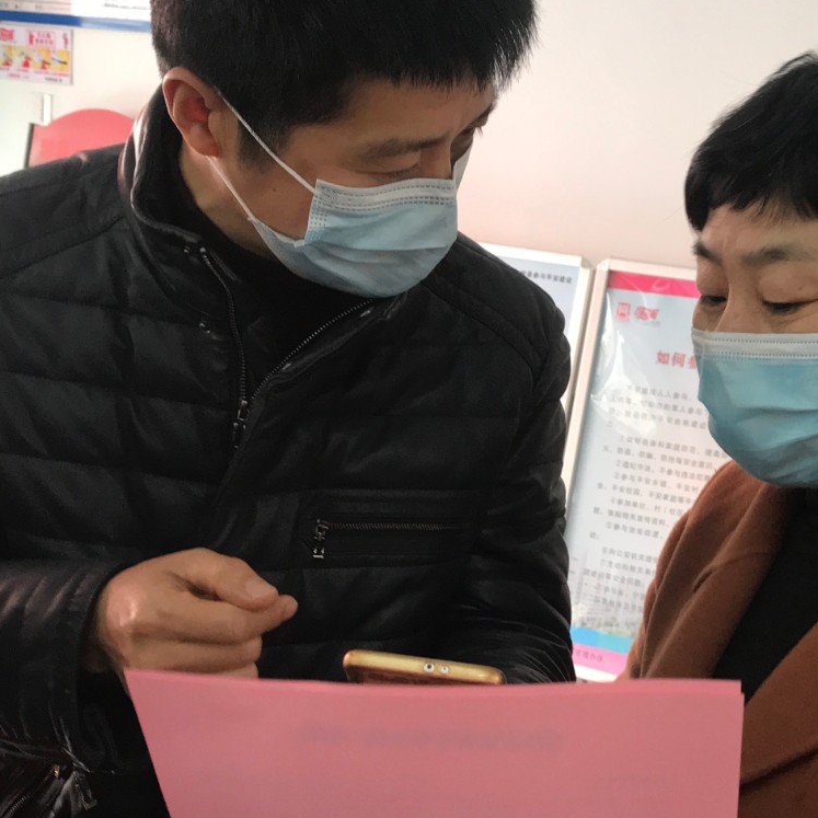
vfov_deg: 32.2
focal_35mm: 53
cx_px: 595
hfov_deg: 31.7
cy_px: 426
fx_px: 1417
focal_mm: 3.99
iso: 80
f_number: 1.8
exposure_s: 1/33
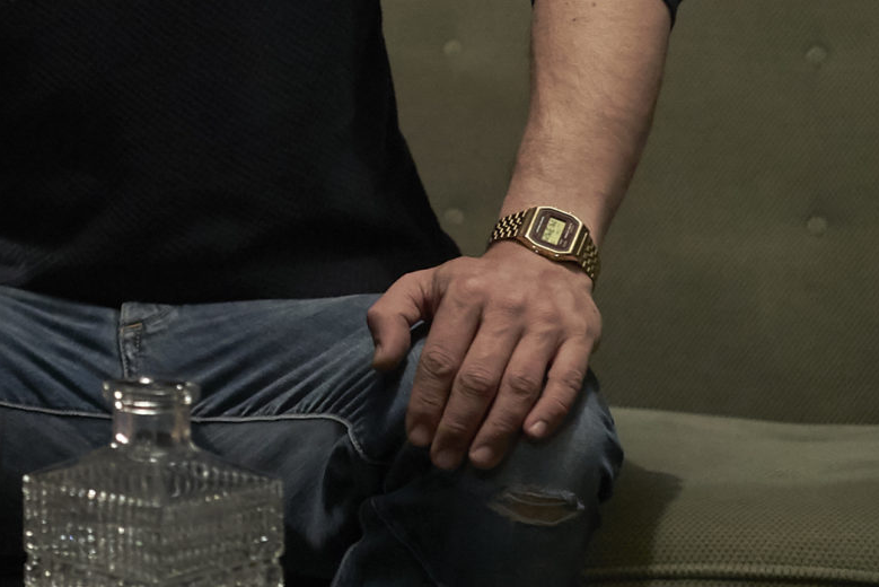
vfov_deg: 11.7
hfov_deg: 17.0
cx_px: -156
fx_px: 2809
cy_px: -109
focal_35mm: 115
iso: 2000
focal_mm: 35
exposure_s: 1/100
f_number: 3.2
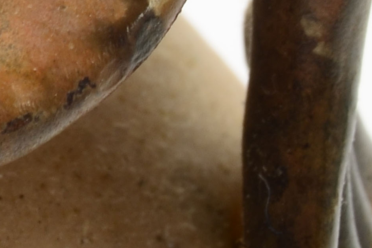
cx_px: -483
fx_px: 4460
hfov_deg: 4.7
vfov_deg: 3.2
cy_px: -354
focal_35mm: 432
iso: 100
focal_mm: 55
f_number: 18
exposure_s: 1/160
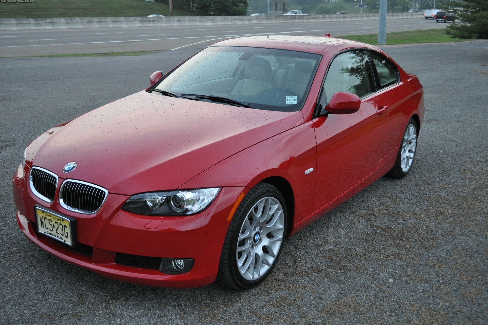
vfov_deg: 35.9
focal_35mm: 37
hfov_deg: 51.9
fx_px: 502
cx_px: 242
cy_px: 161
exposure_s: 1/60
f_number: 4
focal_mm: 24
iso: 800
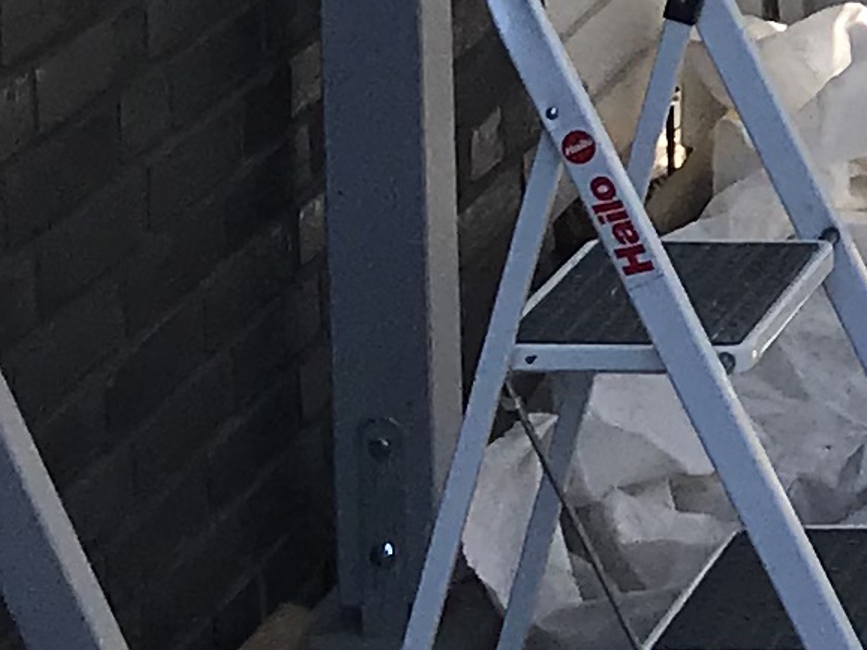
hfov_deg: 9.7
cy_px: -529
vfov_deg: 7.4
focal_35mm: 195
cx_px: 1469
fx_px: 4883
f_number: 1.8
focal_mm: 3.99
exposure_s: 1/622
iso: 20
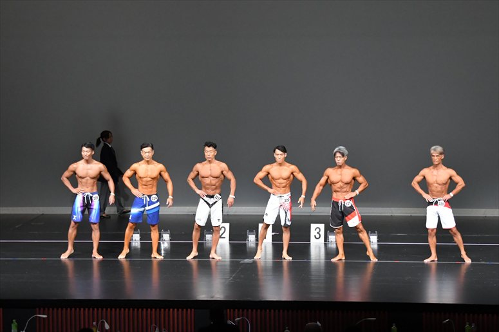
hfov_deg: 15.2
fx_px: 1870
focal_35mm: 135
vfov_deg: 10.2
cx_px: 250
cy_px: 166
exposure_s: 1/400
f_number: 5.6
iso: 5000
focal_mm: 90
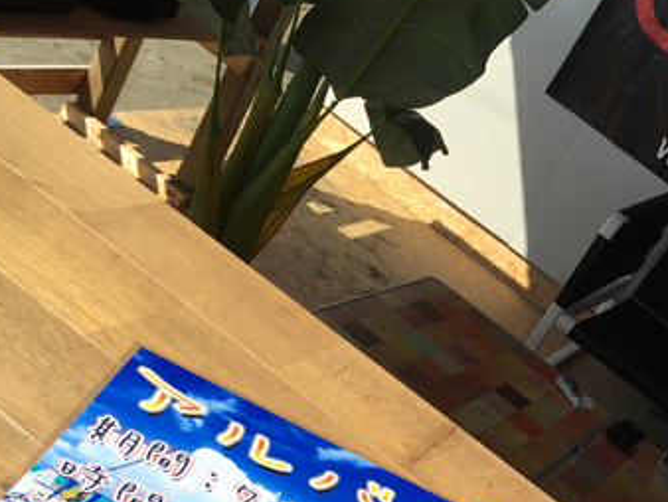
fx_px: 1159
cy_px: 378
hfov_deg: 30.4
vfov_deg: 24.2
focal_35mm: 60
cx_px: 634
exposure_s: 1/1508
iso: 25
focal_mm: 4.15
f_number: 2.2
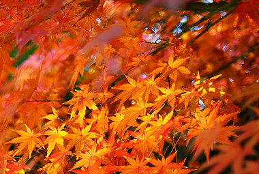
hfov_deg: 16.1
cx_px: -4
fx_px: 895
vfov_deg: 10.9
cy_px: 192
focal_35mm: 124
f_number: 2
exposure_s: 1/200
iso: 100
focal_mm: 35
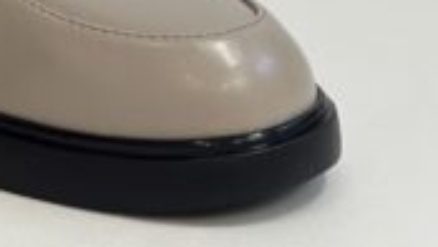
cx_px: -287
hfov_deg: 8.7
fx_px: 2788
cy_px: -623
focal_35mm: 240
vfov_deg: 4.7
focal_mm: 6.86
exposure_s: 1/100
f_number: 1.78
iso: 125
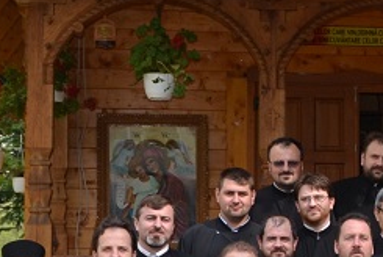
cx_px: 433
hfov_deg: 15.1
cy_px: 215
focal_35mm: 132
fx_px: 1406
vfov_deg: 10.4
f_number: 5.6
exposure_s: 1/200
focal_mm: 18
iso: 100
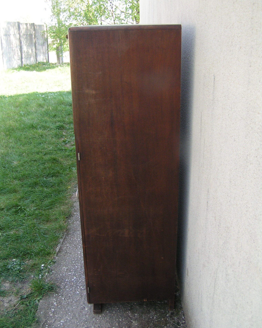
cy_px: 161
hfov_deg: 37.3
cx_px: 130
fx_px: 388
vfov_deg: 45.8
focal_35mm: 40
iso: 50
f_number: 4
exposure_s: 1/60
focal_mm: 5.8
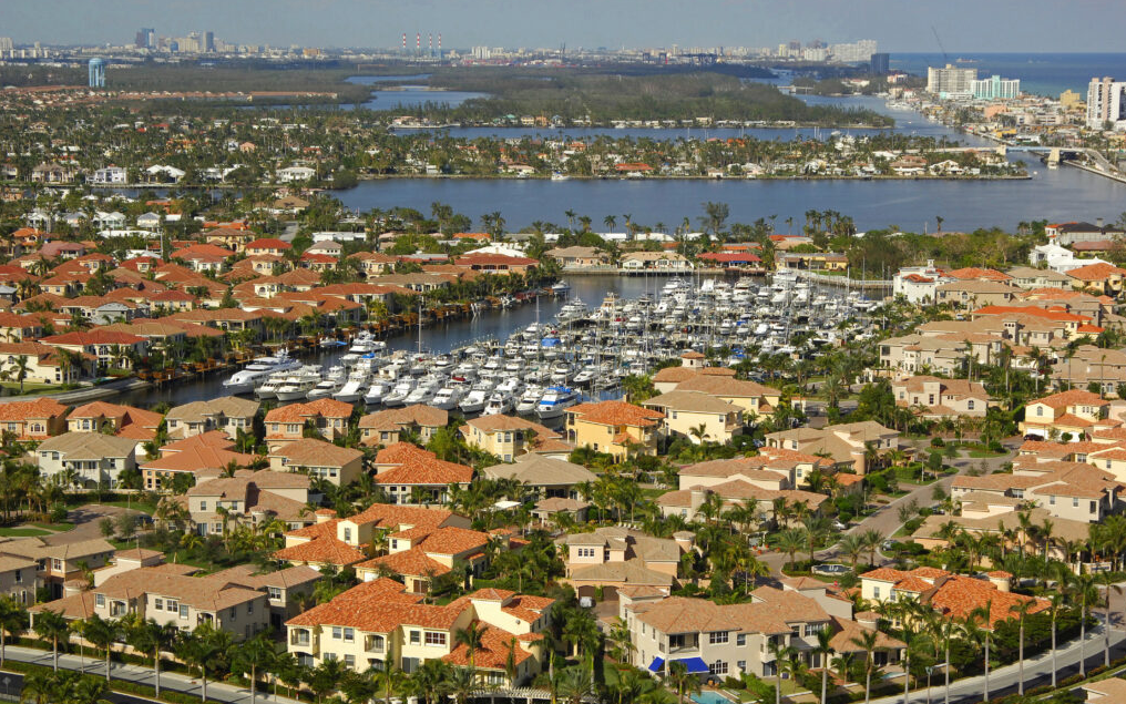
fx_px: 2455
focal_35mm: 80
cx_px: 565
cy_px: 353
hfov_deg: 25.8
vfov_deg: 16.3
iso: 400
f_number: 9.5
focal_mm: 52
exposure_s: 1/1000
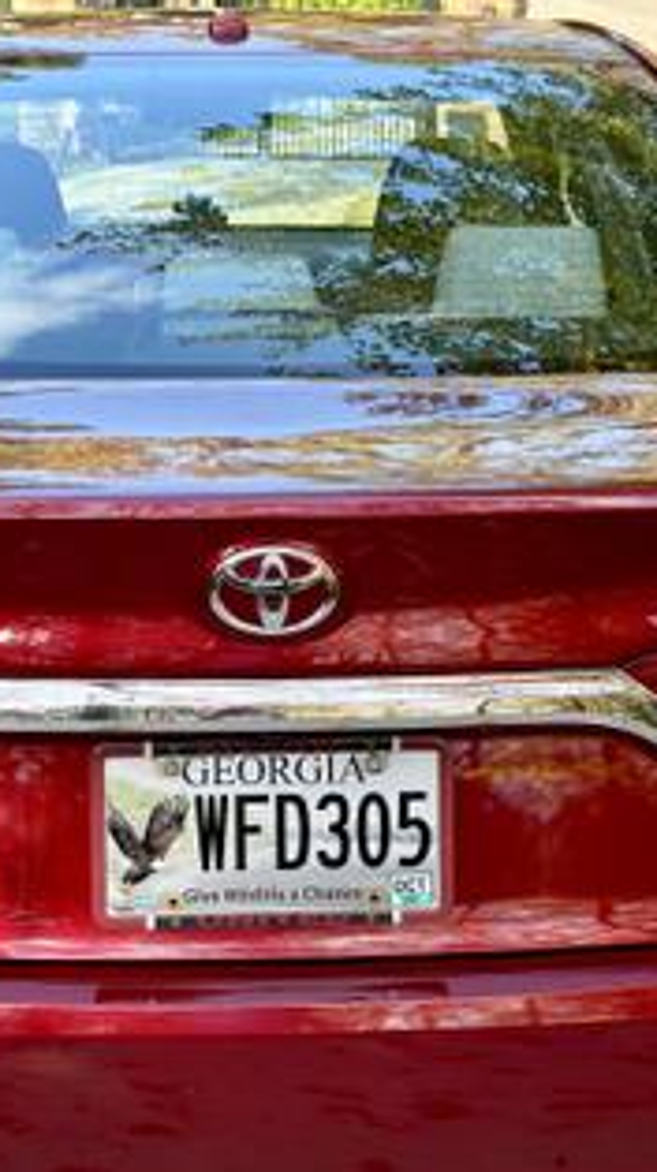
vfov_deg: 33.3
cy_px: 694
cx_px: 239
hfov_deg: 19.0
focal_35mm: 63
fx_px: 1956
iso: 100
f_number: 1.78
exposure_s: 1/531
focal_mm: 6.76
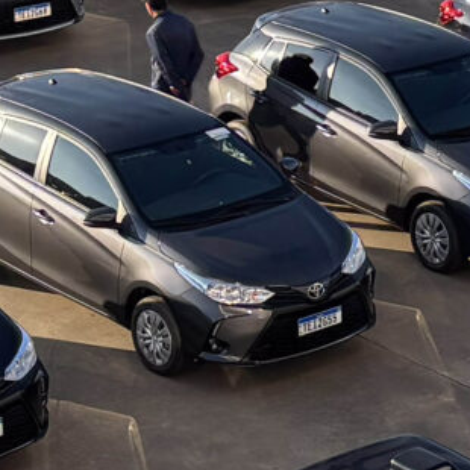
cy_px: 0
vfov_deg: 9.1
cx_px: 643
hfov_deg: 9.0
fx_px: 2919
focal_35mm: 190
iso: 50
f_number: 1.6
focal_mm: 5.96
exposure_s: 1/1500
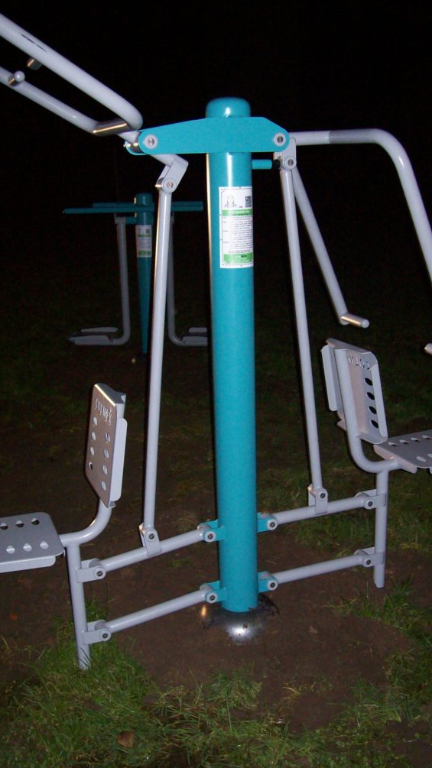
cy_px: 389
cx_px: 213
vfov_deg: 50.5
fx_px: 815
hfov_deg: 29.7
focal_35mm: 40
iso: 200
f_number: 2.7
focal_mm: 6
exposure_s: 1/64
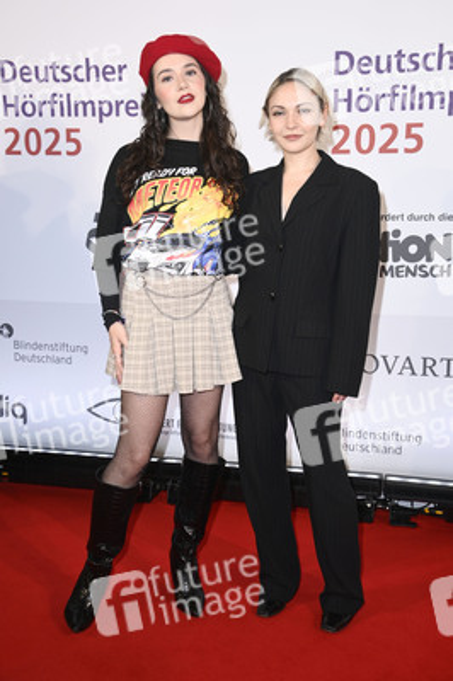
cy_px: 340
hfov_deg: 29.8
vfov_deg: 43.6
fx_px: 851
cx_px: 226
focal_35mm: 45
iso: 800
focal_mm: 45
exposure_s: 1/250
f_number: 5.6
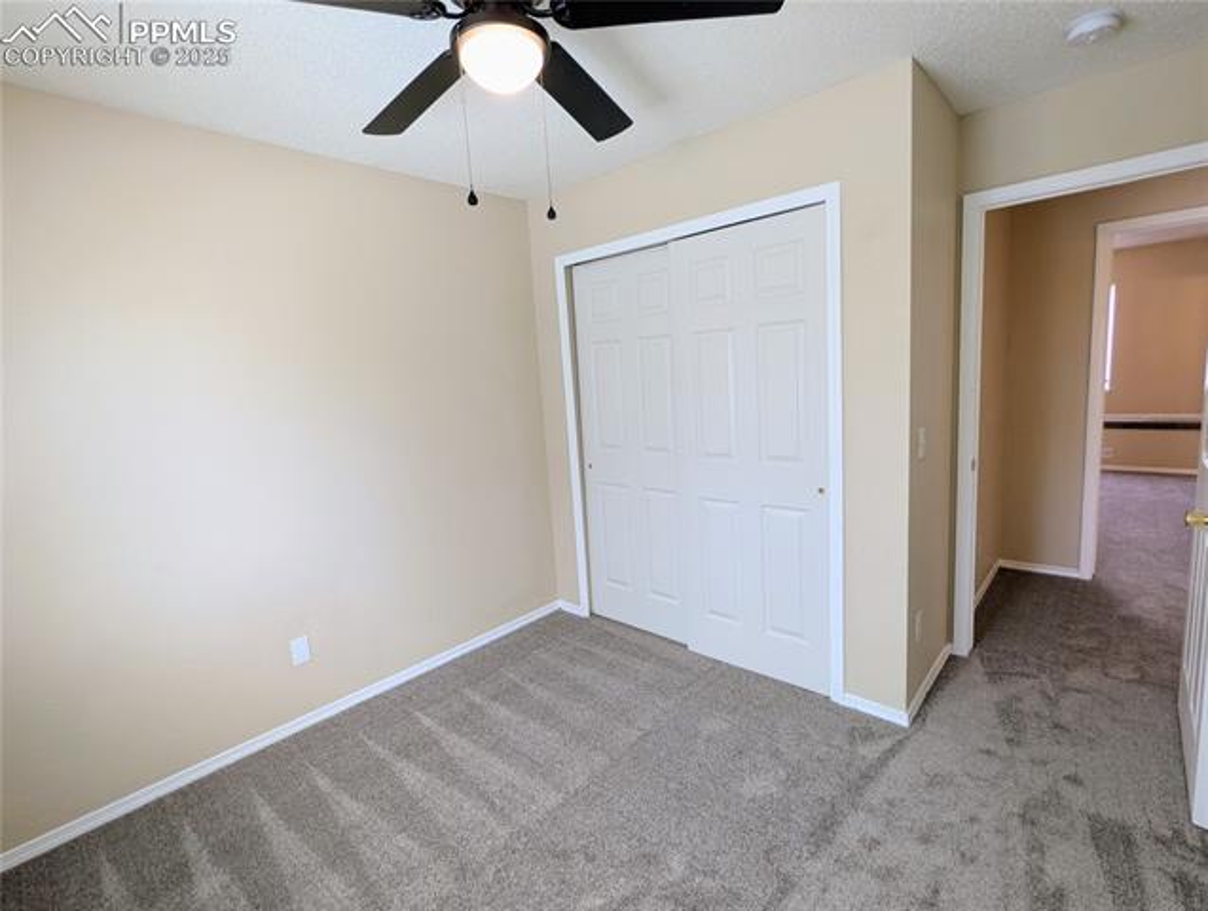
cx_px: 604
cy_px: 456
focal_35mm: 16
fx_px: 559
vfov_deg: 78.3
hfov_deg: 94.4
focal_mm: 2.35
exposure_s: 1/24
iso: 53
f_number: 2.2
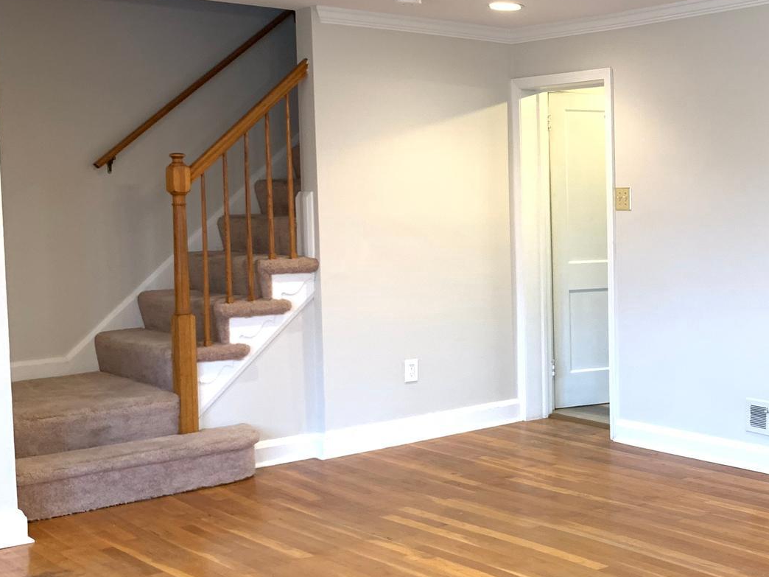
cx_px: 723
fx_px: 1133
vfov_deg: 28.6
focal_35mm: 51
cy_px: 272
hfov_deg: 34.9
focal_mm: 4.25
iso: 100
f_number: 1.8
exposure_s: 1/60
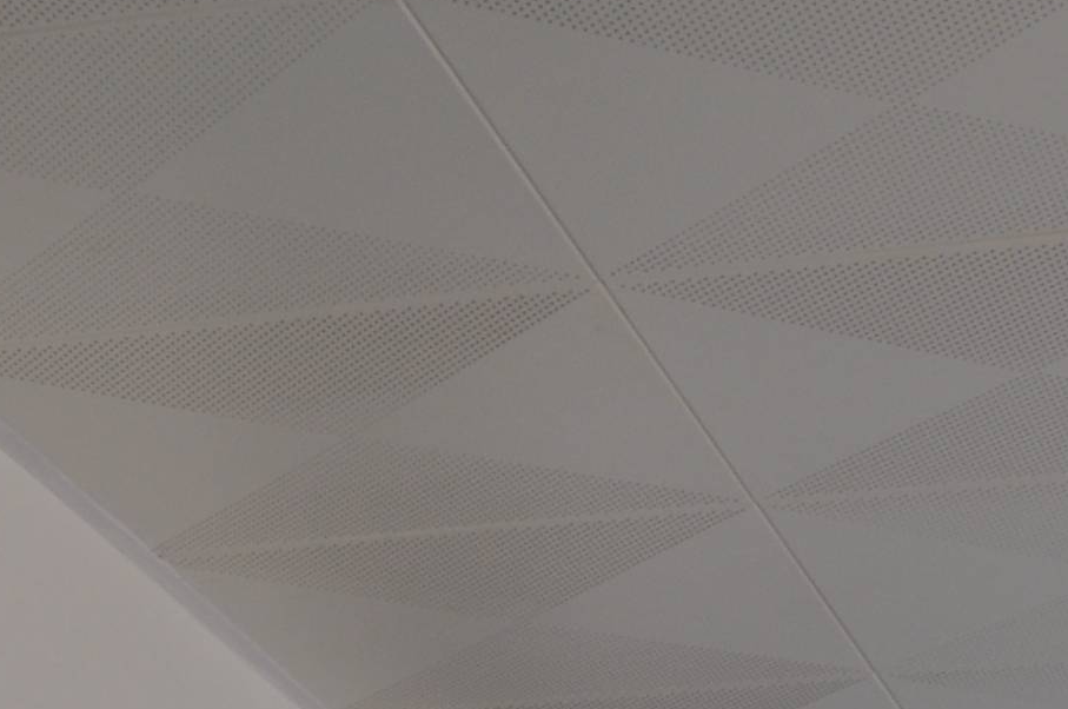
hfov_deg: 13.2
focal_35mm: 156
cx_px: 364
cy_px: 1603
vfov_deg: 8.2
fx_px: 4621
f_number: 6.3
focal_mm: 22
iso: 200
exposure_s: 1/160
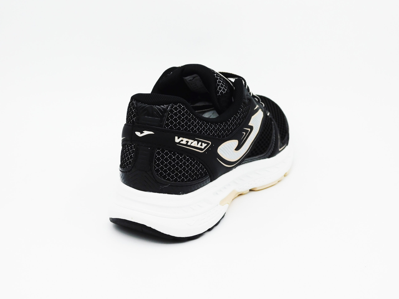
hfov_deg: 37.5
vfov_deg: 28.6
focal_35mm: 51
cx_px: 200
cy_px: 150
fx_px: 588
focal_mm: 9
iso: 125
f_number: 3.8
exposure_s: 1/640
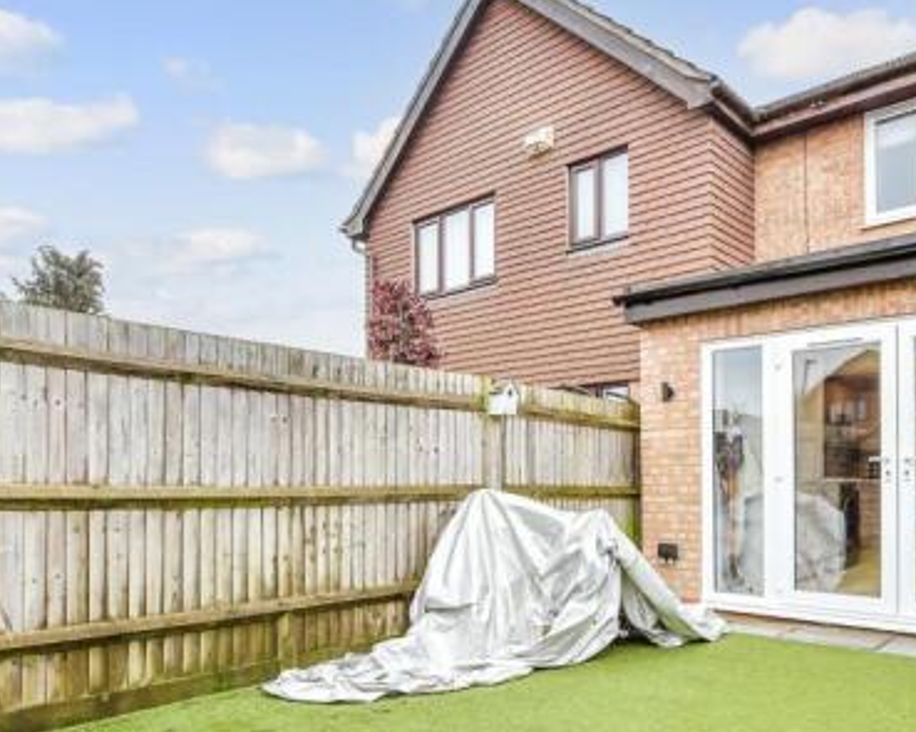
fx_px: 678
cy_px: 480
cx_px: 607
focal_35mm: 25
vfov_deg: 55.7
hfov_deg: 66.4
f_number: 8
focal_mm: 10
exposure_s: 1/15
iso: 160
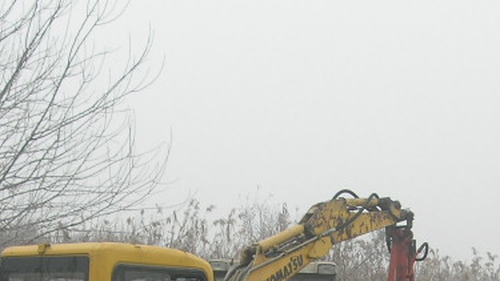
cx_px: 361
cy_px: 414
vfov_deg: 10.4
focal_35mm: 113
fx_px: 1498
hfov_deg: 18.8
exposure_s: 1/118
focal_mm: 7.8
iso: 64
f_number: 4.8
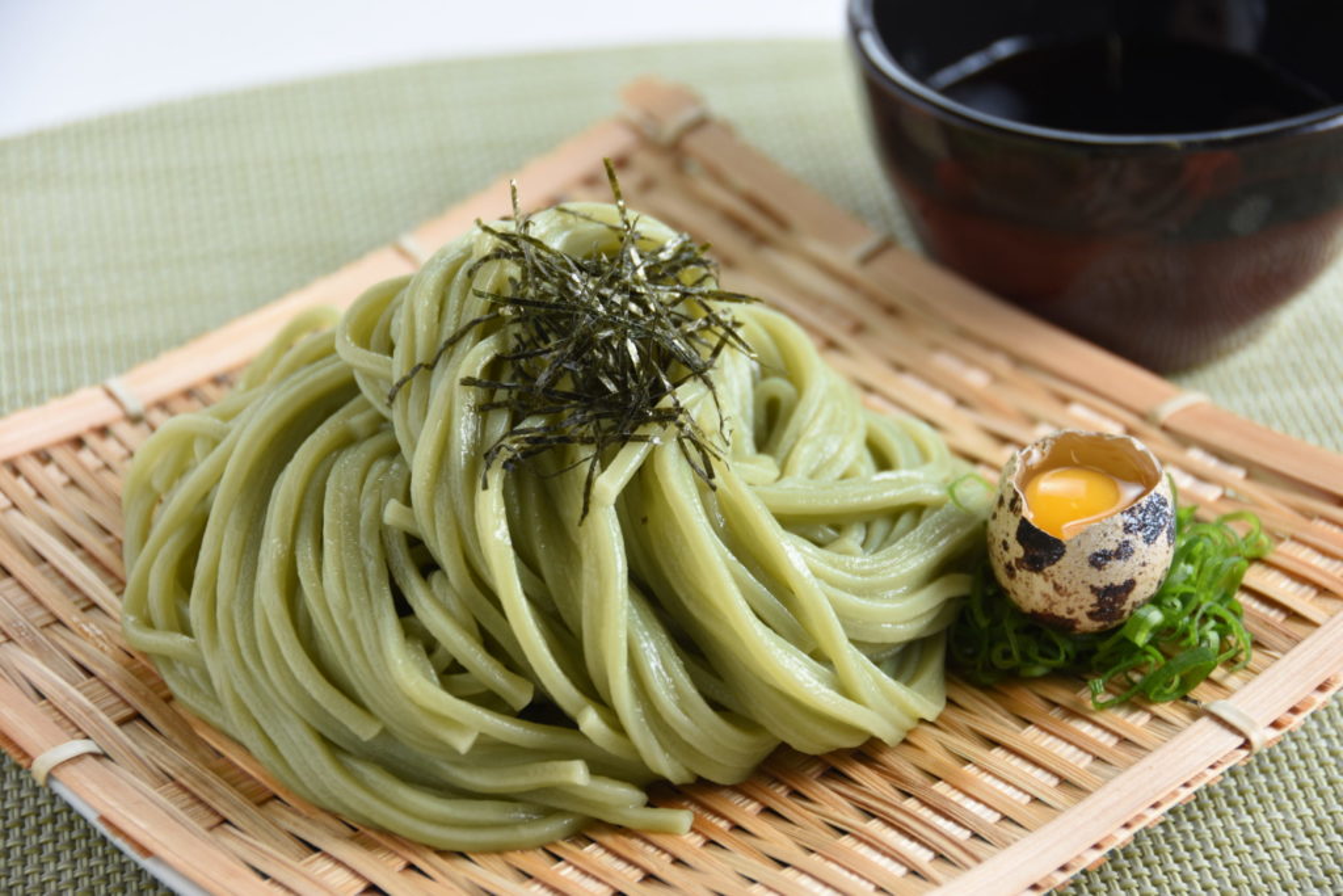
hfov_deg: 16.7
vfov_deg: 11.1
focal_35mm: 123
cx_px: 672
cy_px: 448
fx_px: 4589
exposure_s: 1/125
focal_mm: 82
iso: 250
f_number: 5.6
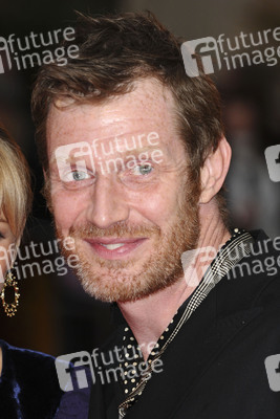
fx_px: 2885
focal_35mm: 248
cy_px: 210
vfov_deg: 8.3
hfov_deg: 5.6
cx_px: 140
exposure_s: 1/160
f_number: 5.6
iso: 400
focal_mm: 165
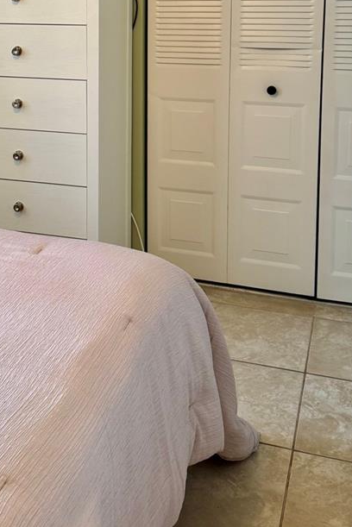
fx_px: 718
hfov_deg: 27.2
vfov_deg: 38.3
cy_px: 80
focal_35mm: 49
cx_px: 91
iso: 160
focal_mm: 6.76
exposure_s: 1/60
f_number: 1.78
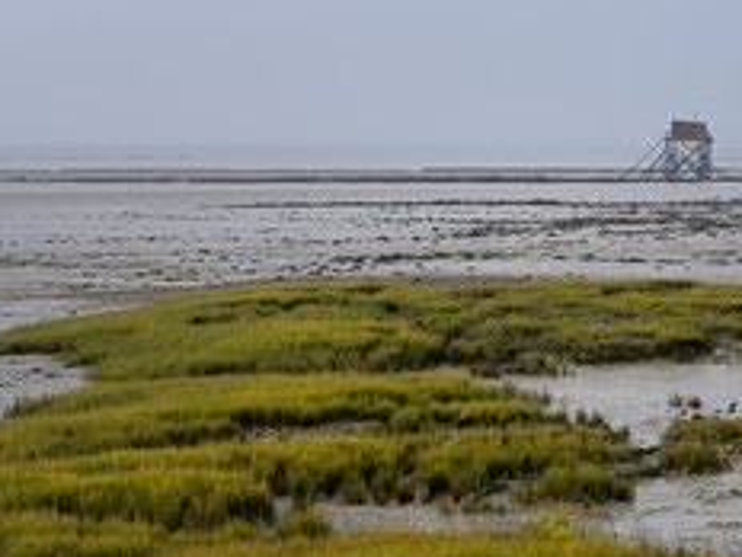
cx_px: 571
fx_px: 3923
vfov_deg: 8.1
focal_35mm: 183
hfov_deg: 10.8
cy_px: 330
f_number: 5
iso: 100
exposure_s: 1/160
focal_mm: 70
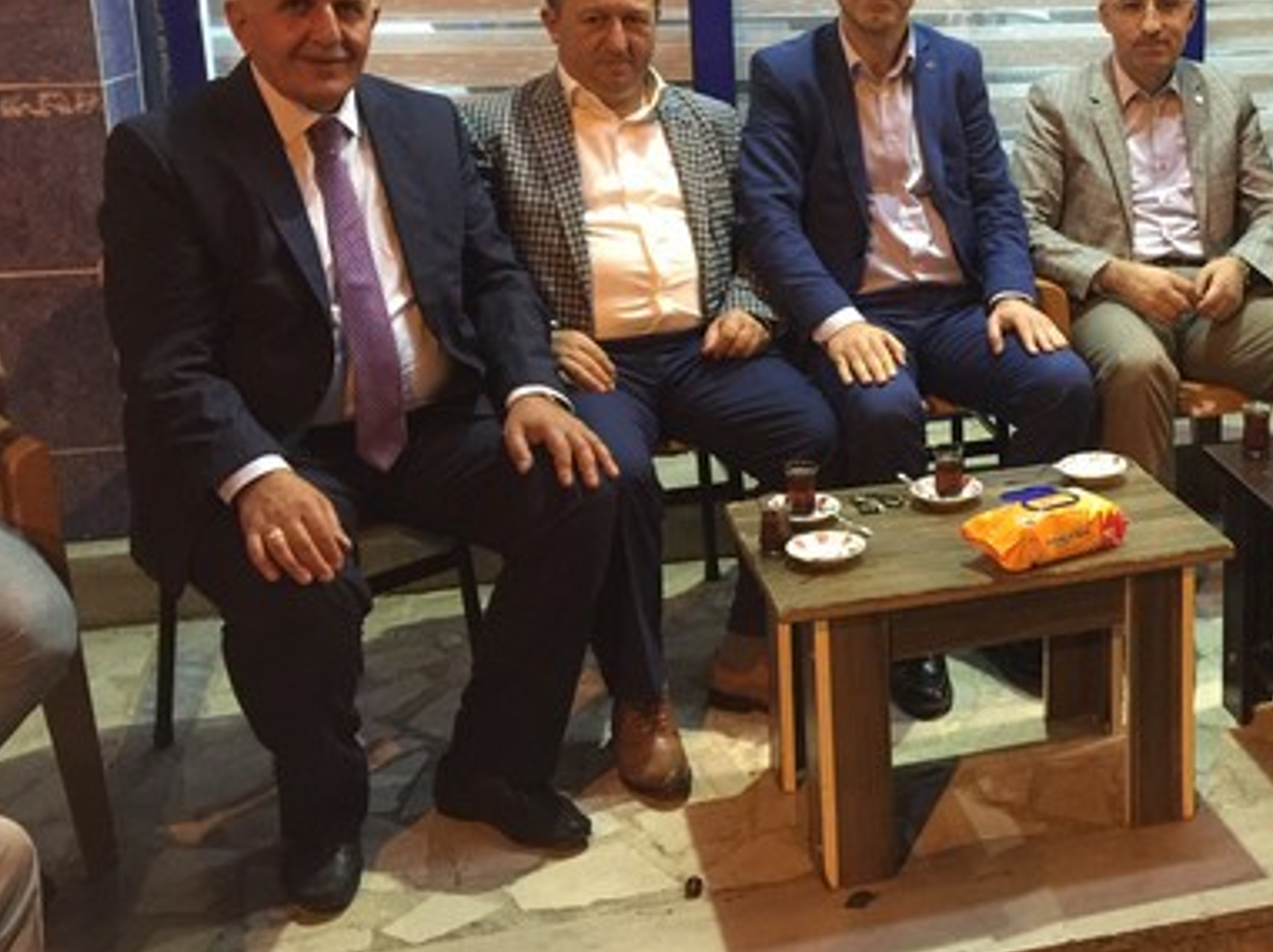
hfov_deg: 35.6
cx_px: 1113
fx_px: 1874
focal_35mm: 51
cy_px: 324
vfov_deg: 28.3
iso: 125
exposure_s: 1/8
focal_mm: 4.15
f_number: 2.2
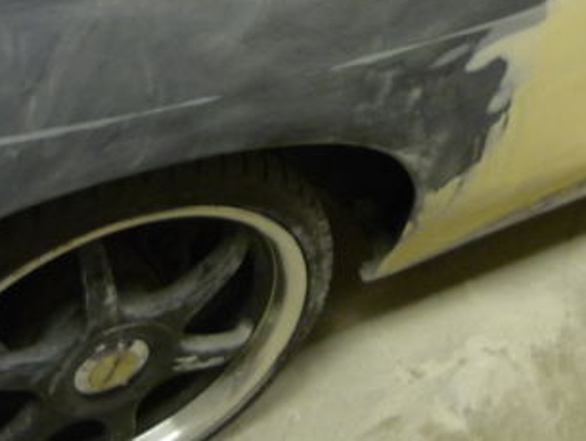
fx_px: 1169
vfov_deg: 21.0
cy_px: 65
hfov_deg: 28.1
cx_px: 285
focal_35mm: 69
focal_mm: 5.5
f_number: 2.8
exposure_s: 1/30
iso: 250
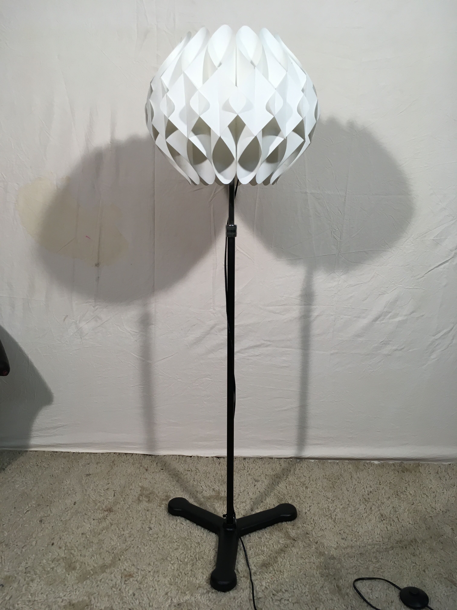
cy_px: 305
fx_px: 510
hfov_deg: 48.2
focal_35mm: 29
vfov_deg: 61.7
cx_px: 228
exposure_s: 1/33
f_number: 2.2
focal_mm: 4.15
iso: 25
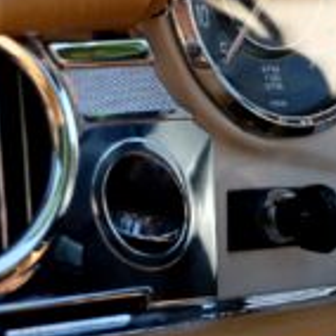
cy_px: 33
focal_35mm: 105
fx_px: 1153
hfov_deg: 16.3
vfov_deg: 16.4
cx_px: 322
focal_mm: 25.7
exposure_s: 1/220
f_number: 3.2
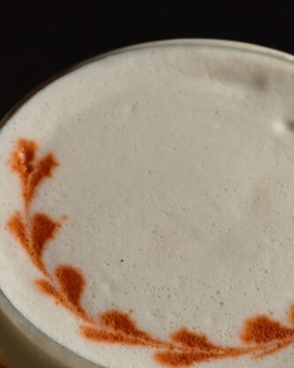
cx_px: 160
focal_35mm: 174
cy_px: 357
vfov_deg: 11.0
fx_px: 1893
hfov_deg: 8.9
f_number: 10
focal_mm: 50
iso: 400
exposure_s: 1/320
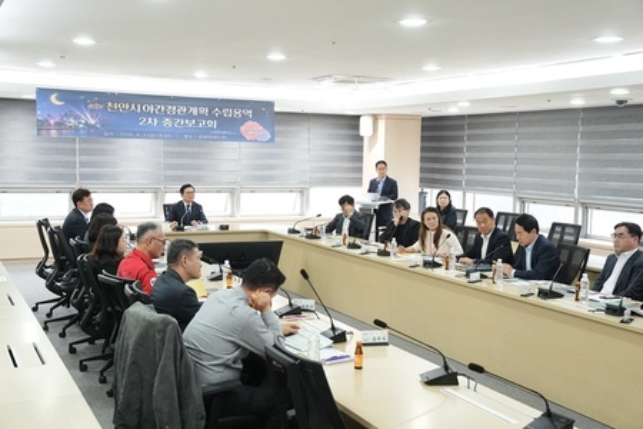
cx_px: 322
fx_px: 804
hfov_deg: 43.6
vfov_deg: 29.9
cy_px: 214
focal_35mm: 45
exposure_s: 1/250
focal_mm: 45
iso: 3200
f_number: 5
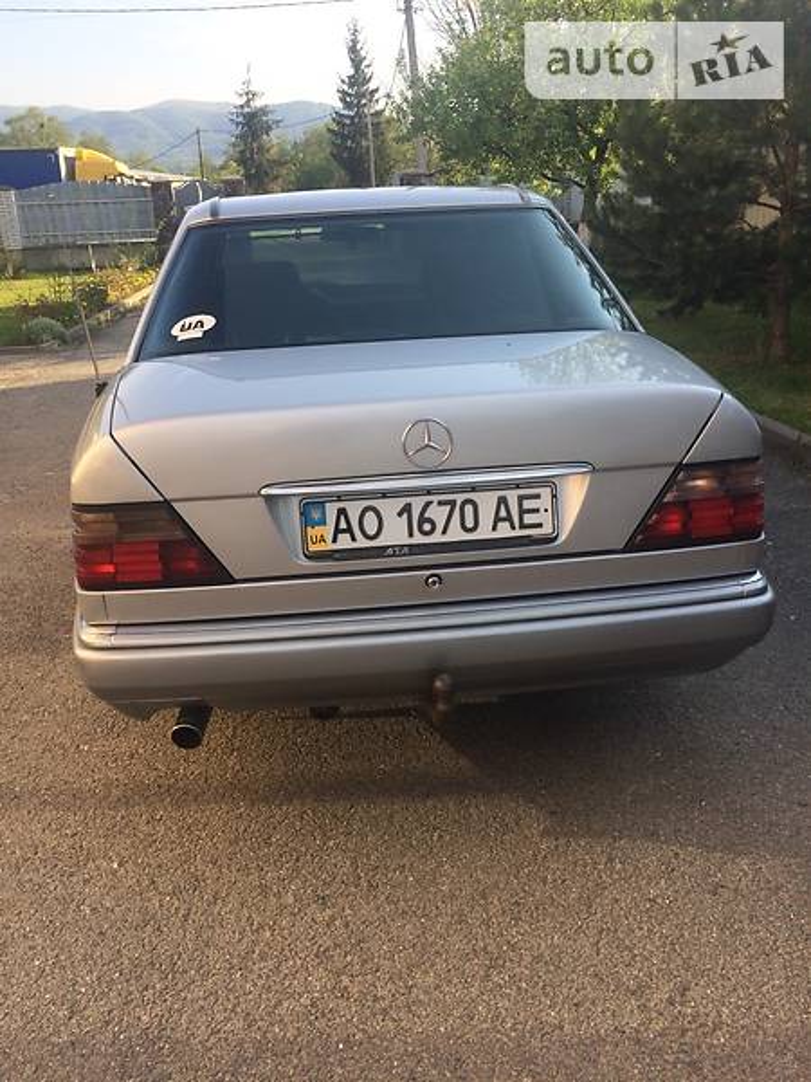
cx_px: 406
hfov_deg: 48.2
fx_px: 906
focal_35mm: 29
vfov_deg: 61.7
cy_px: 541
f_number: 2.2
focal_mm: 4.2
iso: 32
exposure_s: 1/641
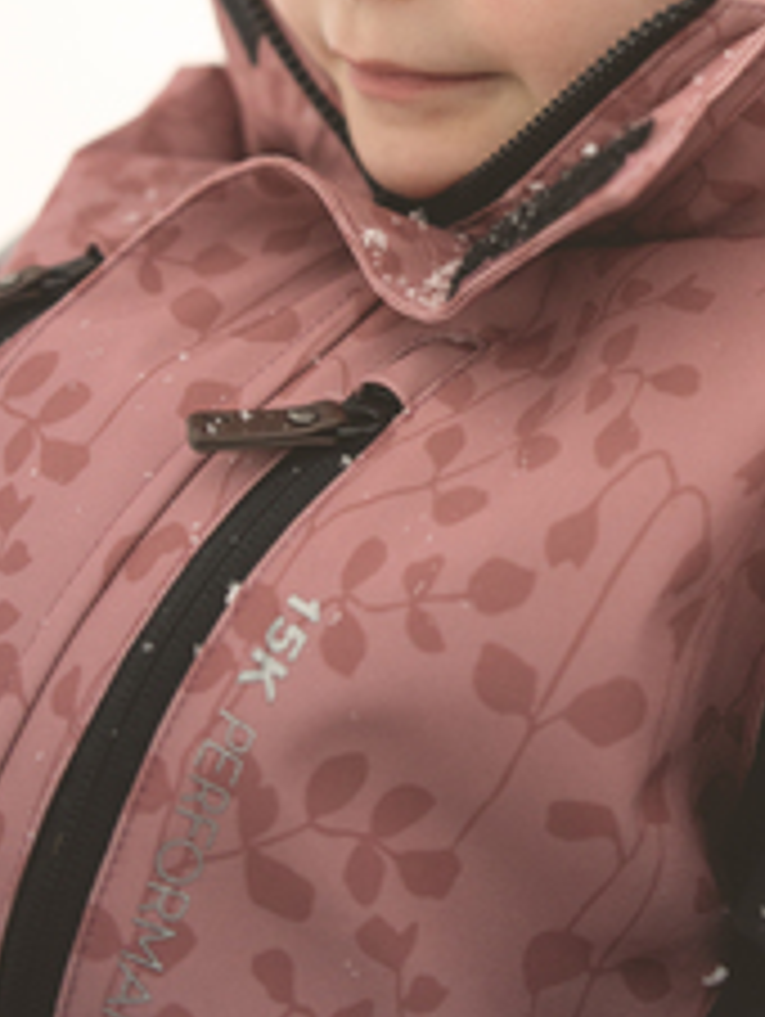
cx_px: 648
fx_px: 1971
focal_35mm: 67
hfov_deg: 21.6
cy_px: 27
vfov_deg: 27.5
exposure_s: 1/160
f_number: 4
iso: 1250
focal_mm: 35
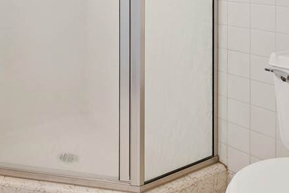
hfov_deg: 37.3
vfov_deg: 24.4
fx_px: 401
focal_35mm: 50
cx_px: 36
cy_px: -40
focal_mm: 17
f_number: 9
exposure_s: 1/8
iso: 400
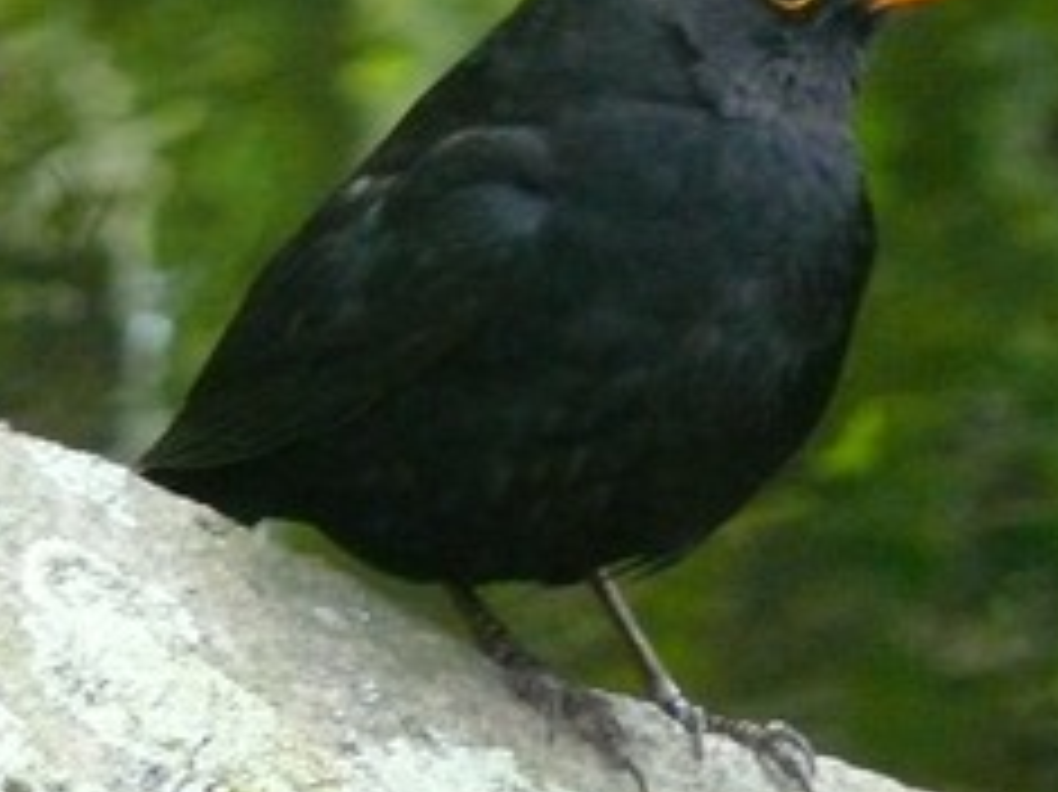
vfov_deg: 1.1
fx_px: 40904
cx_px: 689
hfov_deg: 1.5
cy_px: 36
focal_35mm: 1339
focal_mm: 88.8
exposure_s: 1/125
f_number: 3.7
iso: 640
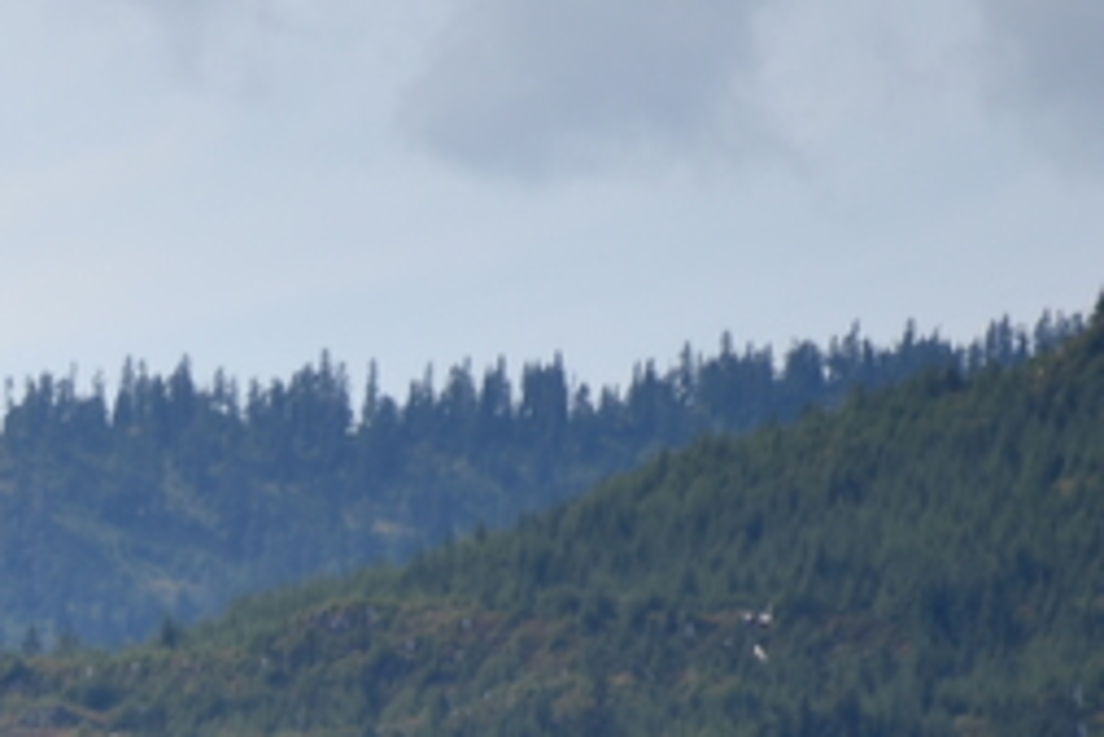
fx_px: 35654
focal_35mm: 1162
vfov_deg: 1.2
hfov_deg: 1.8
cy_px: 1095
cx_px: -1497
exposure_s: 1/500
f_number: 5.6
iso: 100
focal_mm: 230
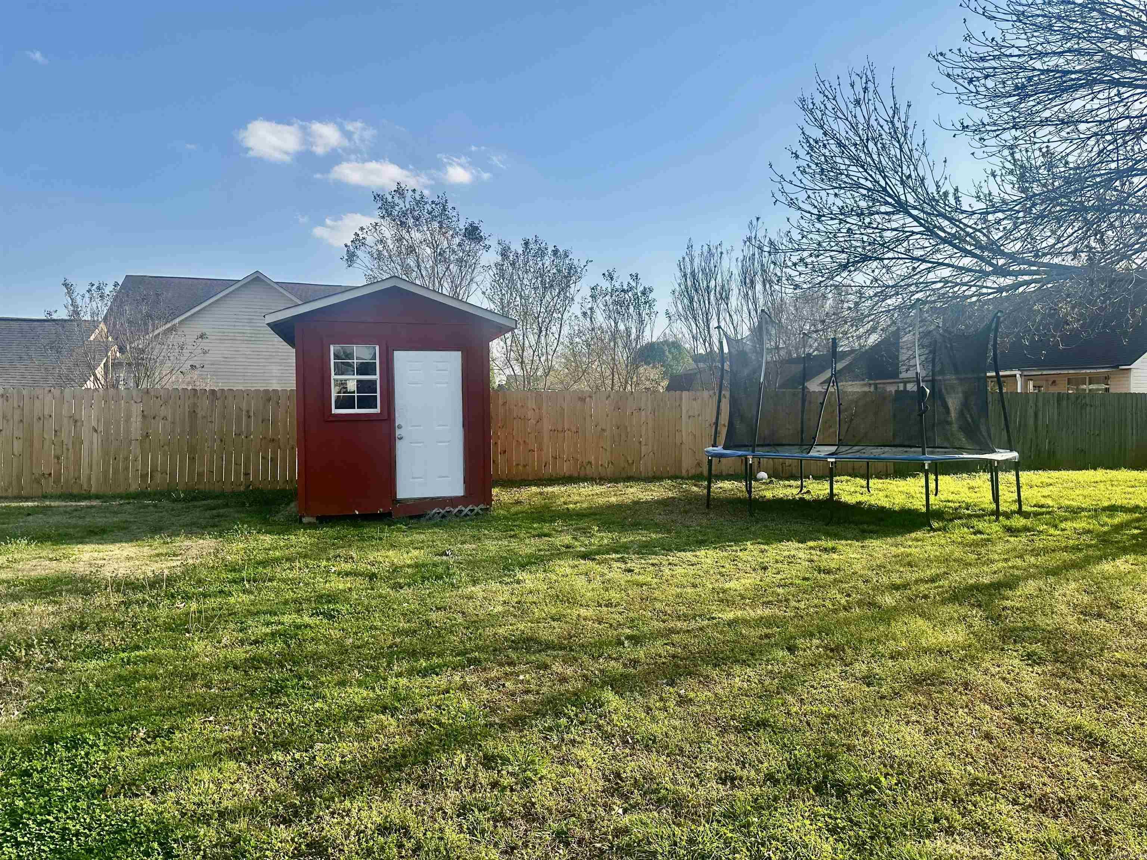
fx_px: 795
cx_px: 574
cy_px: 430
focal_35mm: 24
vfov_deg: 56.8
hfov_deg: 71.6
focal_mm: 6.86
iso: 80
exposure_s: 1/3472
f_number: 1.78
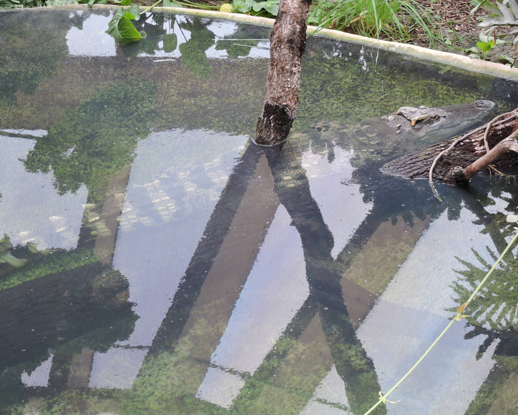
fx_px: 1732
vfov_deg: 13.6
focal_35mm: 113
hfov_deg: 17.0
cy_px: 203
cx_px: 292
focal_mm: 17
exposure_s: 1/60
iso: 320
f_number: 4.8
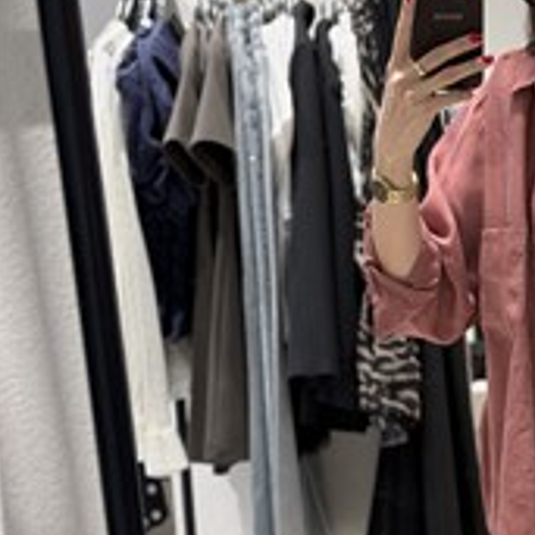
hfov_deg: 15.5
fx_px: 1941
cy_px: 454
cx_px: 512
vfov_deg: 15.6
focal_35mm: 111
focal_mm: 6.76
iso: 80
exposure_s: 1/100
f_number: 1.78
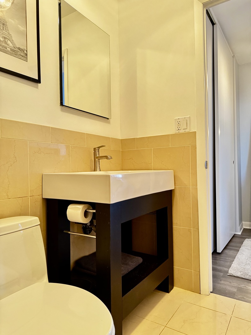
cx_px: 126
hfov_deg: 56.8
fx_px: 232
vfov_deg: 71.6
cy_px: 168
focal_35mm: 24
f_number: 1.78
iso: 800
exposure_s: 1/40
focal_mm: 6.76
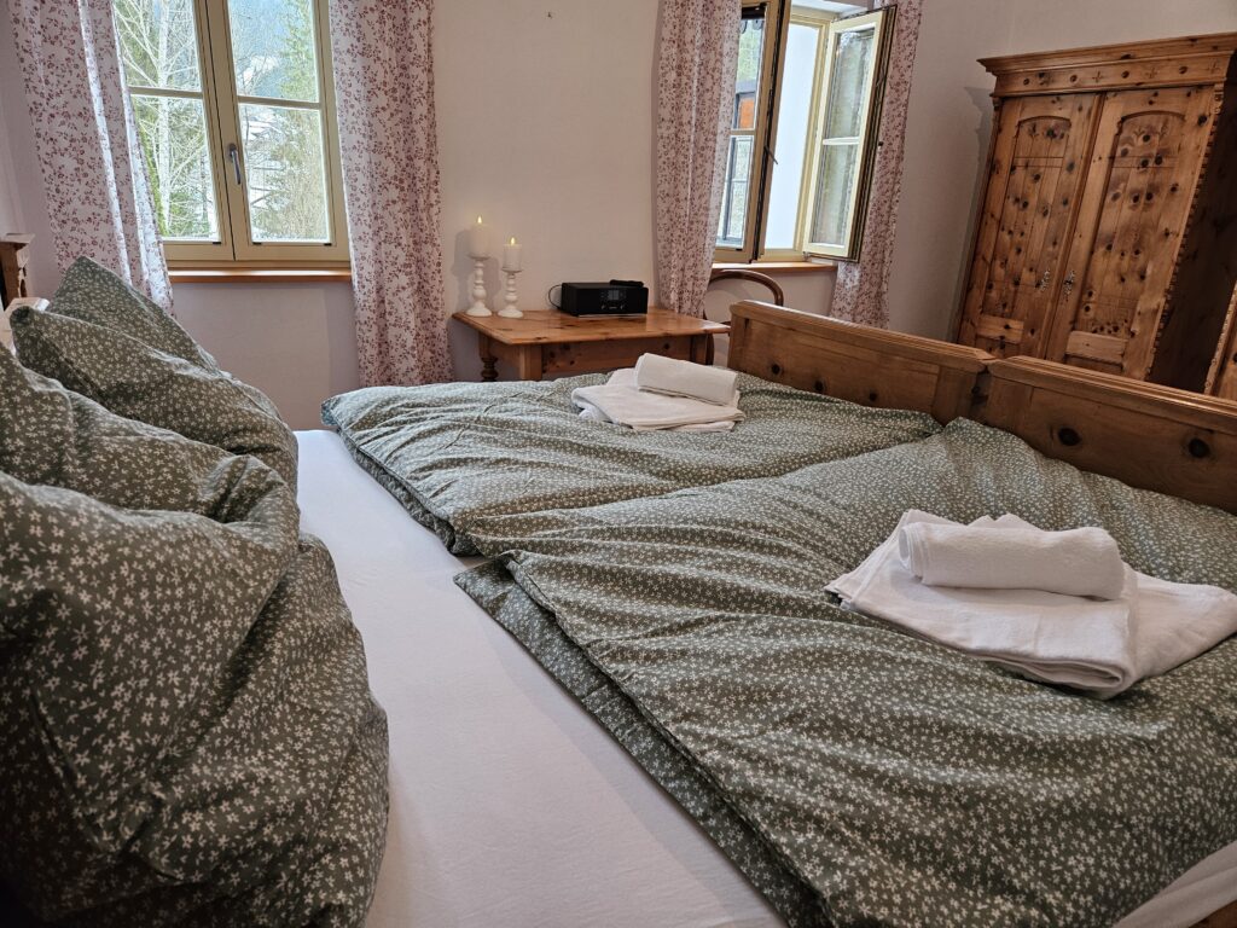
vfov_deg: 58.9
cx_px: 618
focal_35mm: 23
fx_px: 822
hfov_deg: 73.9
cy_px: 464
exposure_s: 1/100
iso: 320
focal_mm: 5.4
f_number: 1.8
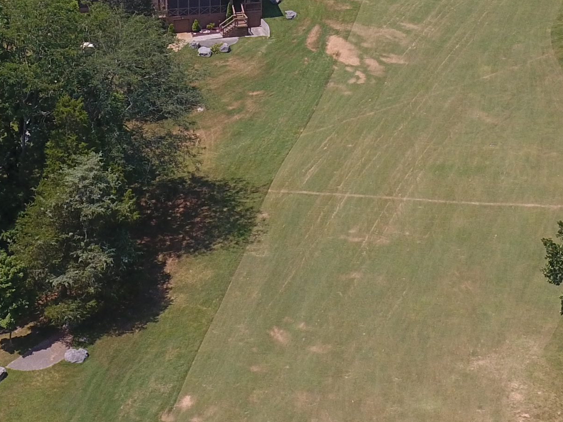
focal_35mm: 66
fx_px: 1073
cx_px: 247
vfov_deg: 21.5
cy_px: 4
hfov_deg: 29.4
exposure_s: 1/732
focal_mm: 3.61
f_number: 2.8
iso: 100
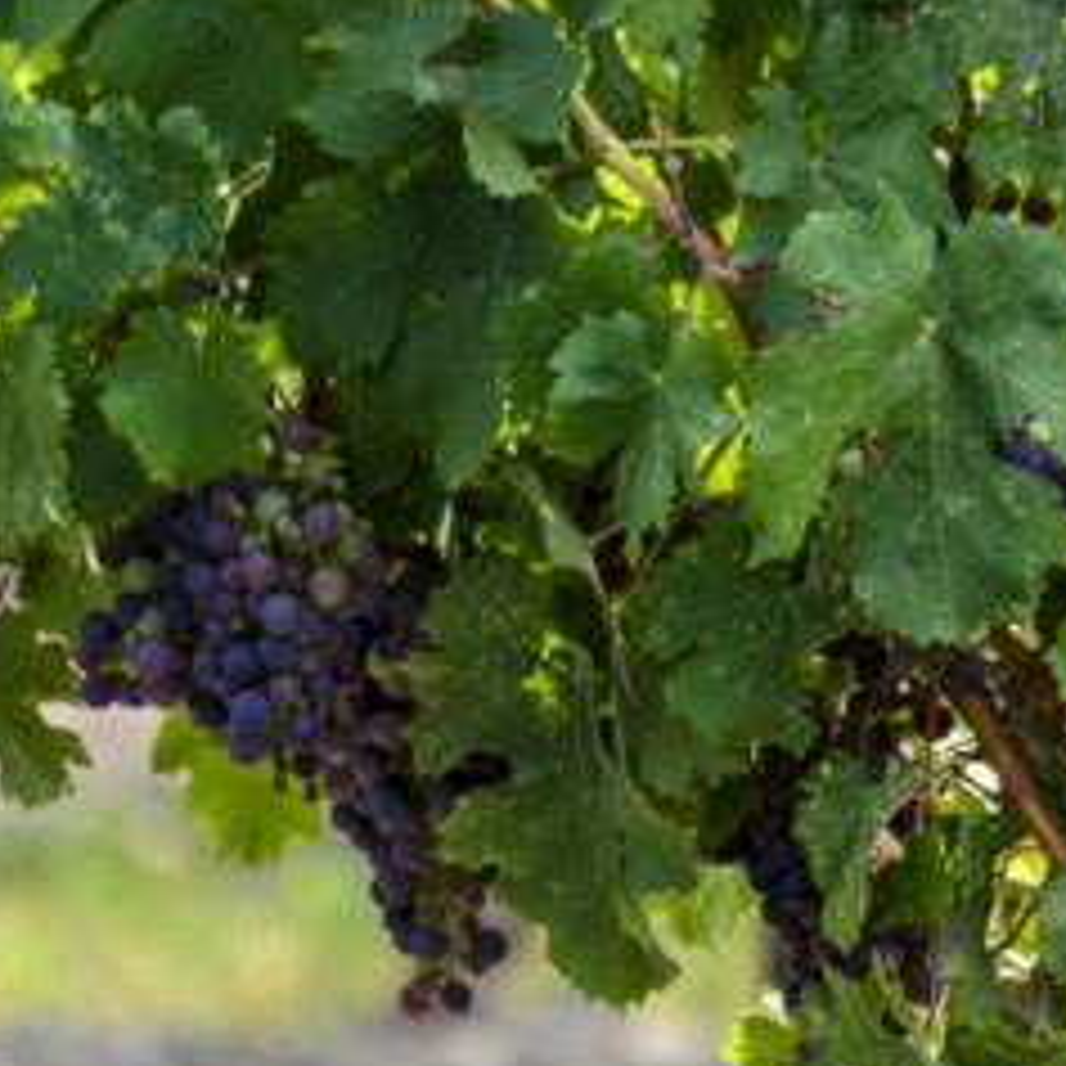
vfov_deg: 2.2
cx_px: 526
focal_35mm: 804
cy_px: 511
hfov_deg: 2.2
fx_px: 28012
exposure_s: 1/500
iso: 320
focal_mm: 300
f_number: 5.6
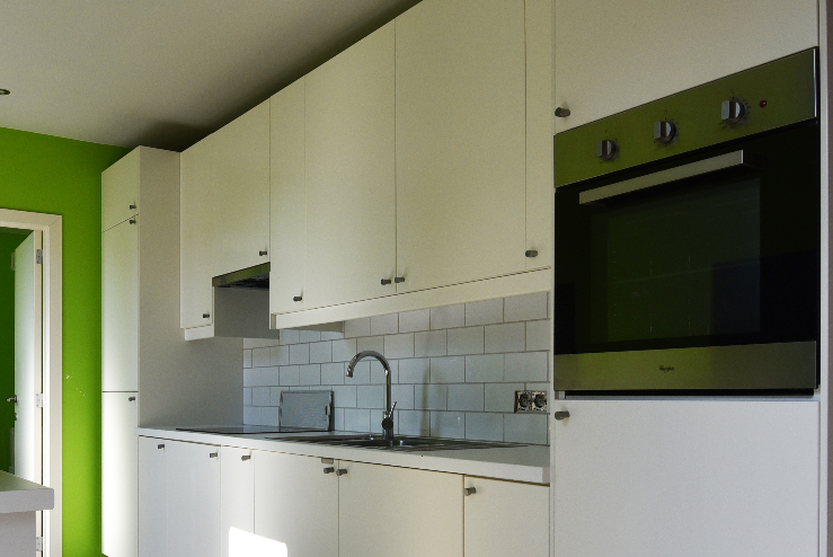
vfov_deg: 37.2
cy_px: 403
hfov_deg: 54.1
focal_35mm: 35
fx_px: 810
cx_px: 350
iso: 400
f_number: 7.1
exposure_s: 1/200
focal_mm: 16
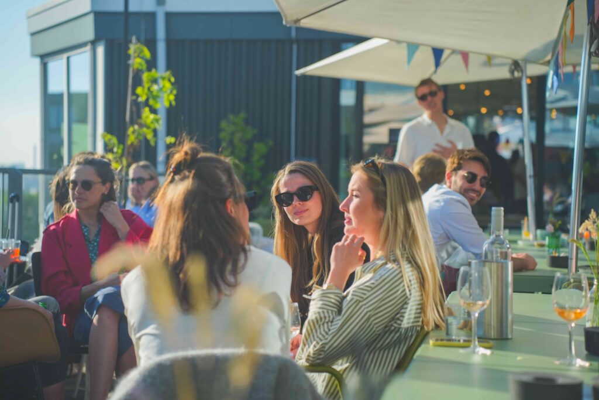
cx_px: 300
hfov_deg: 27.0
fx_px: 1248
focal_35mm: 75
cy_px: 200
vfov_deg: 18.2
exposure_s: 1/250
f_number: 2.8
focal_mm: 75
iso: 200
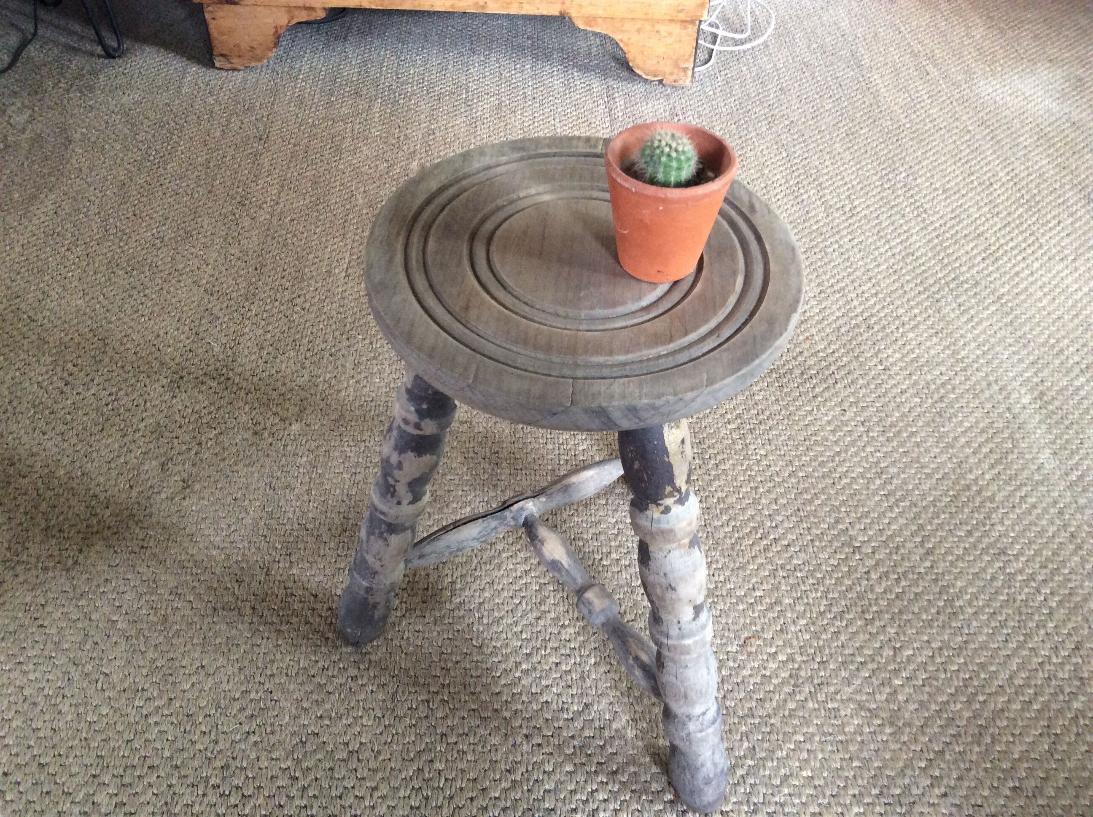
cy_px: 408
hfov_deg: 56.9
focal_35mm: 32
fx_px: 1009
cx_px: 546
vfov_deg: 44.1
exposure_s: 1/25
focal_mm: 3.3
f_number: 2.4
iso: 160
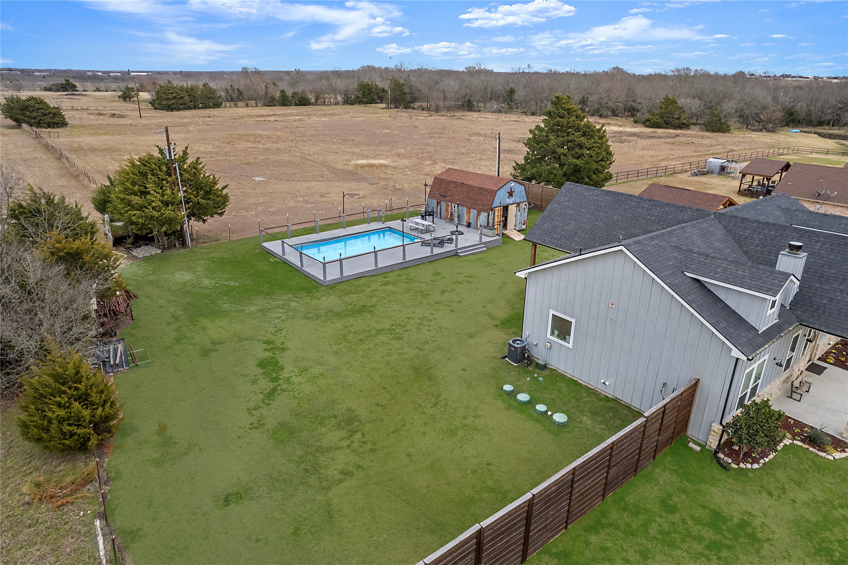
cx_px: 424
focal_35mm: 22
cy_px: 282
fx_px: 518
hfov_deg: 78.6
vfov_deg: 57.2
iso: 150
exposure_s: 1/800
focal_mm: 8.38
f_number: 2.8
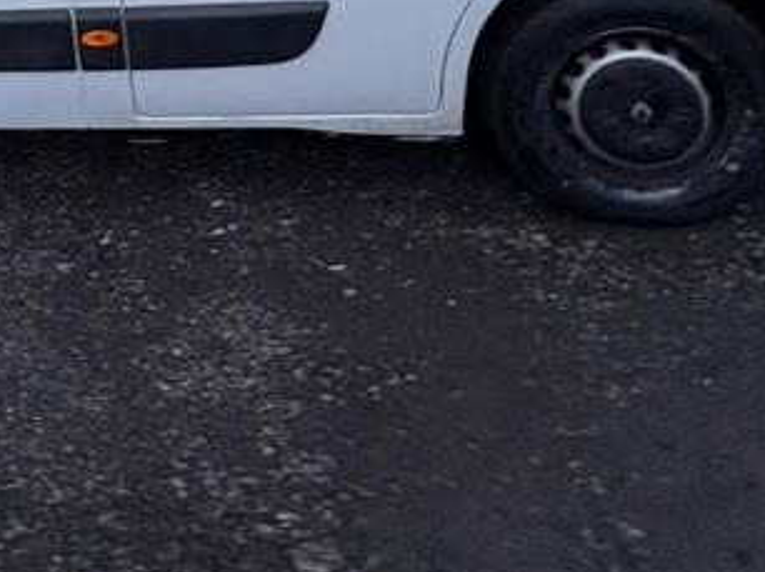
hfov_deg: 40.9
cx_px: 28
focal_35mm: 41
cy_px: -230
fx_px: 905
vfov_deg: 27.3
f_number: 2.2
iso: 160
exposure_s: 1/99
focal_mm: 2.22
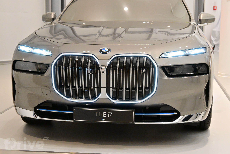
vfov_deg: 19.3
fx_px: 450
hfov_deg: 28.6
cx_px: 115
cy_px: 77
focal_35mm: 70
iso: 2200
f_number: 6
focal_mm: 47
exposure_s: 1/80
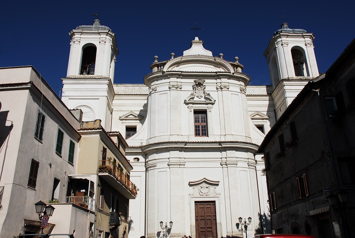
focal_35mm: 33
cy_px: 119
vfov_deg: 40.0
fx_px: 326
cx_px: 178
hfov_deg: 57.2
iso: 200
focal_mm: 22
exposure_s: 1/500
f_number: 11
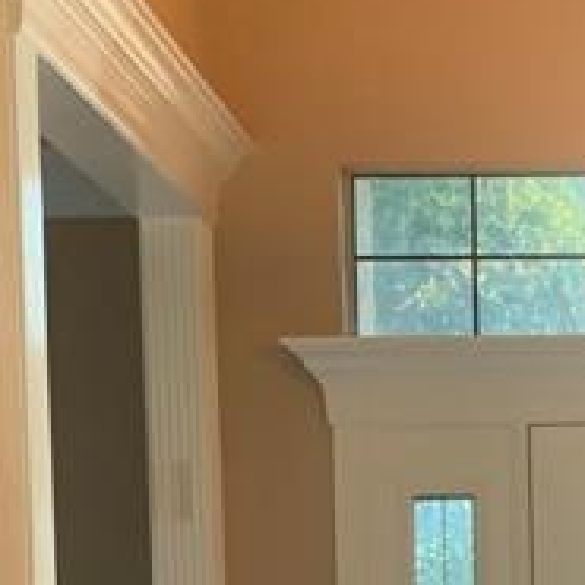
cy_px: 813
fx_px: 2428
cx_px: 658
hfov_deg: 13.4
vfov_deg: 13.1
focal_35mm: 127
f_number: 1.8
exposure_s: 1/60
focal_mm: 4.25
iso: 125
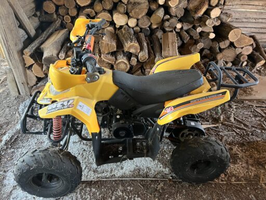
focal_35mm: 26
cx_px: 133
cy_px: 100
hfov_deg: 67.3
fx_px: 200
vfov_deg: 53.1
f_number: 1.5
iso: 500
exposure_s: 1/48
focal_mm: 5.7
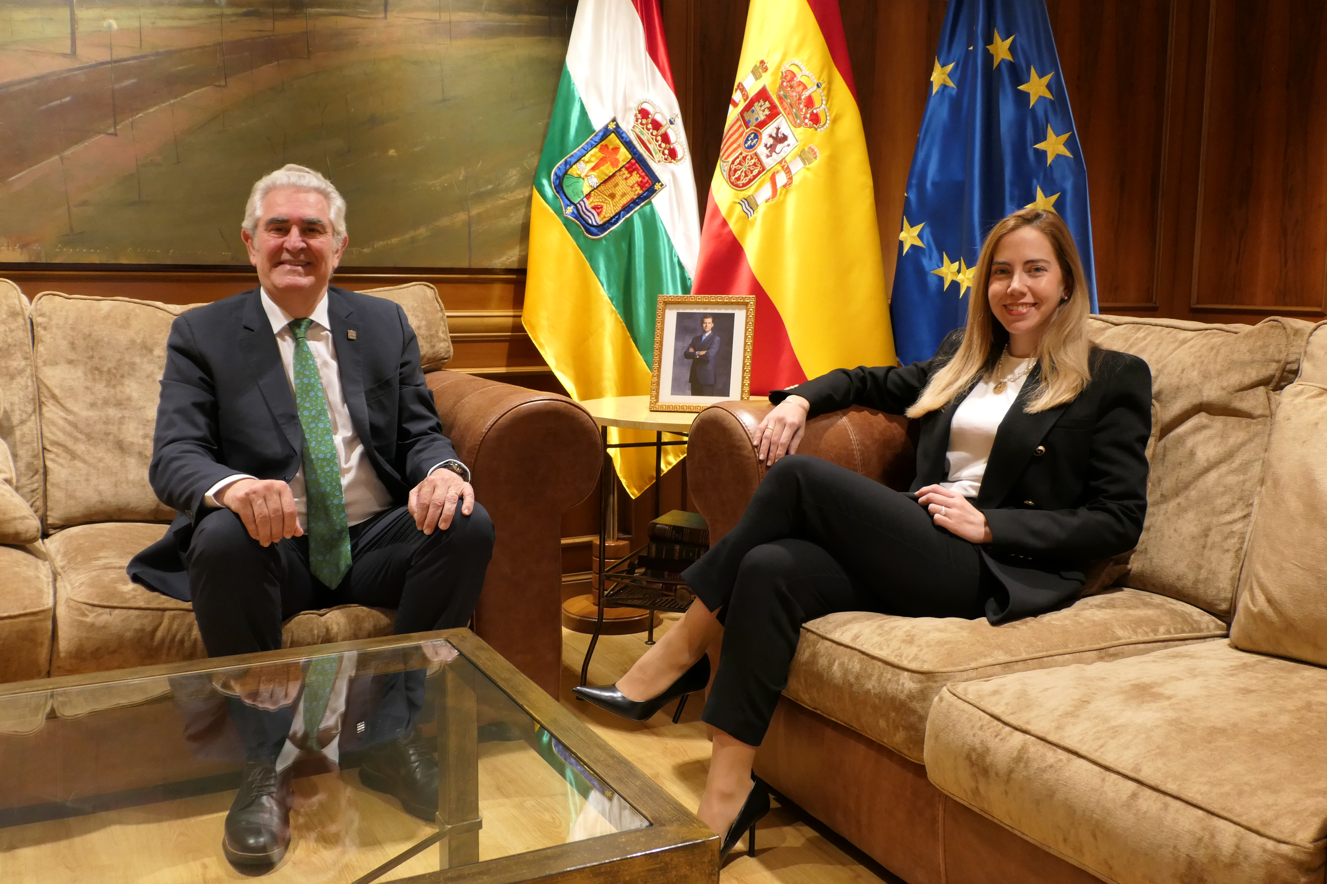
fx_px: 1179
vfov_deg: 41.1
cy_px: 442
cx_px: 664
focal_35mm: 32
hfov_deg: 58.7
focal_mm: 11.7
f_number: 4.2
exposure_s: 1/30
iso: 800
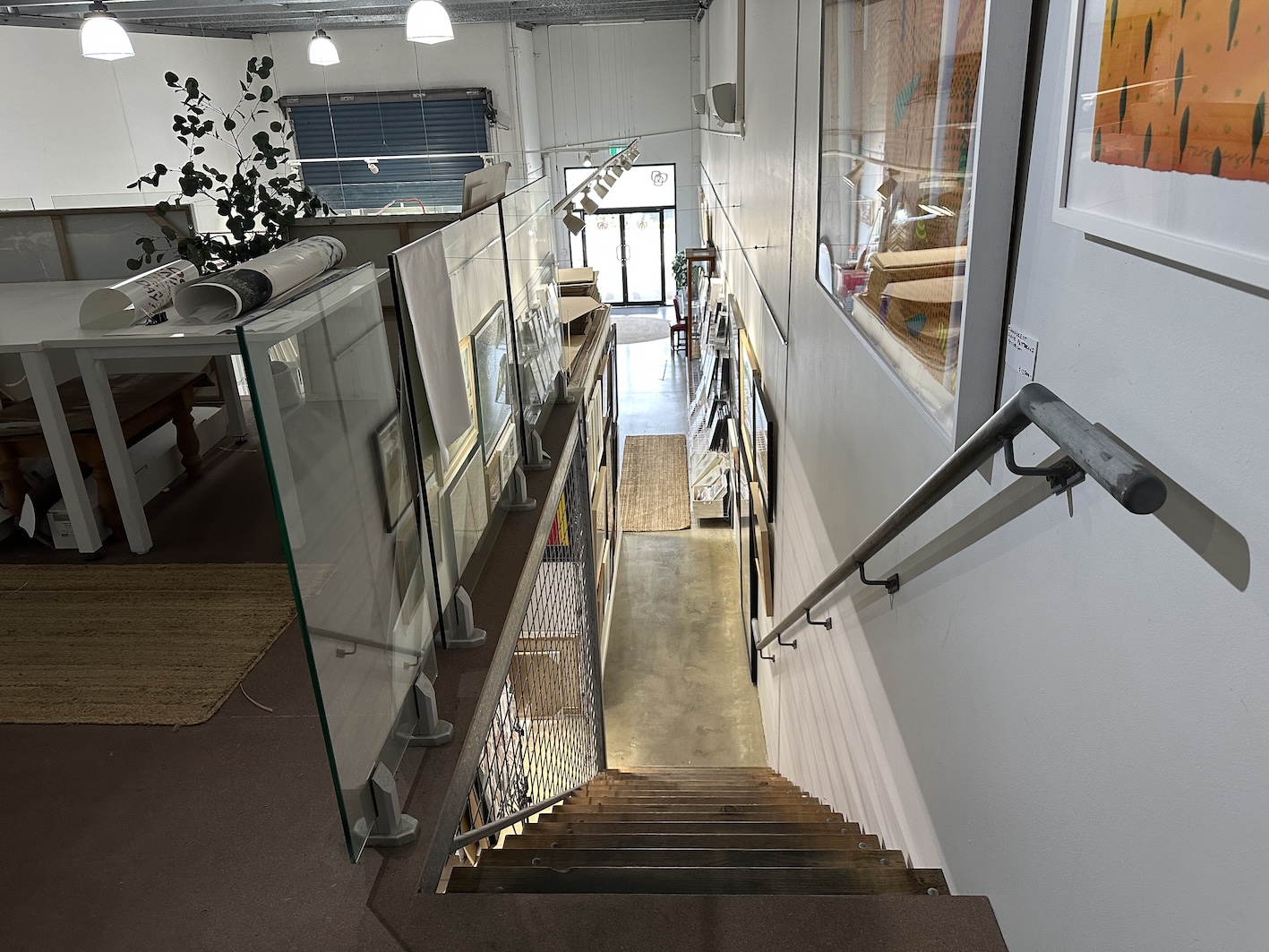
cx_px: 634
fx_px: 880
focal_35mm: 24
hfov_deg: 71.6
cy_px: 476
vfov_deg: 56.8
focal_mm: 6.86
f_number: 1.78
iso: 200
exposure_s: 1/100
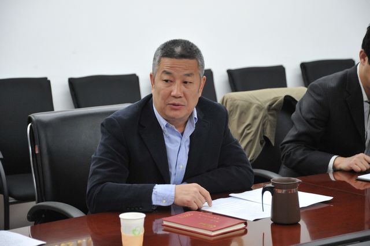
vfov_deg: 13.7
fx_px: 1027
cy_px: 123
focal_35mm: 100
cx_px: 185
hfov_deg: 20.4
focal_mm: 100
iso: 3200
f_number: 5.6
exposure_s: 1/25
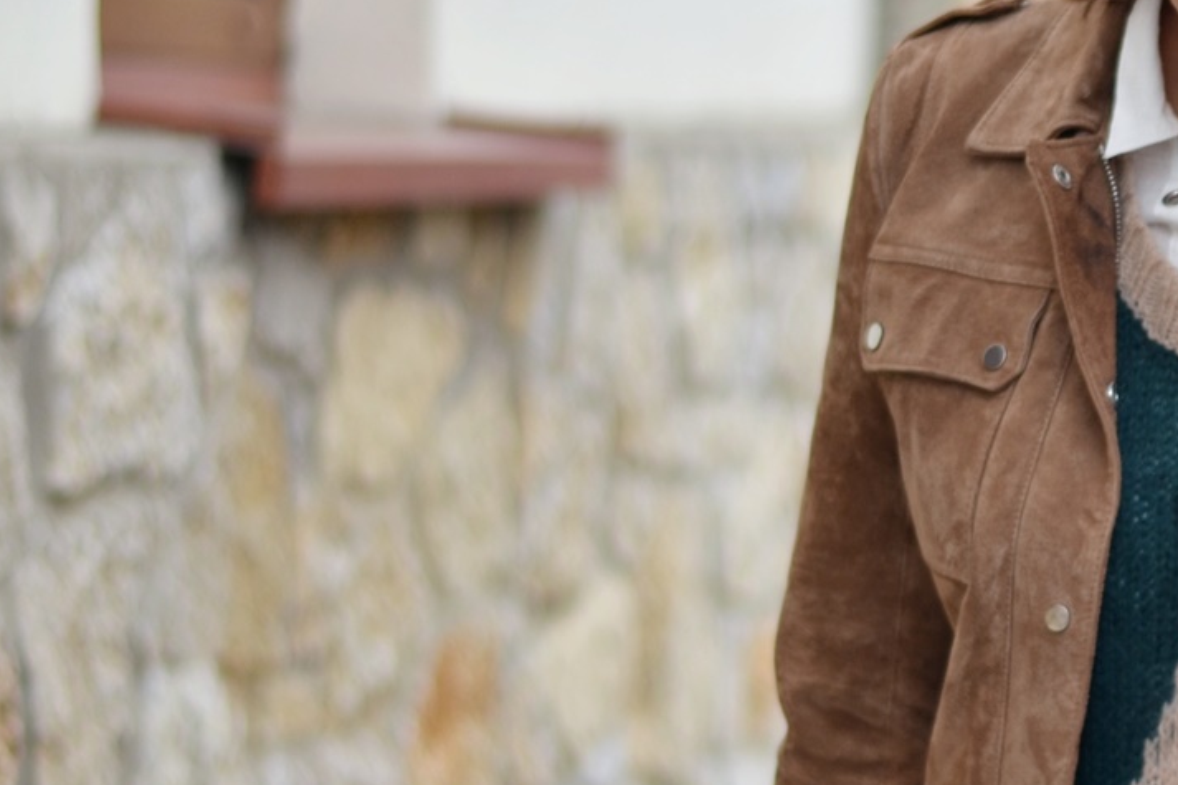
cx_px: 1342
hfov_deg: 9.7
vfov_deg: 6.5
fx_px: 6870
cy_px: 475
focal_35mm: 210
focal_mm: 50
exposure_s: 1/200
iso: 125
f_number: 1.8
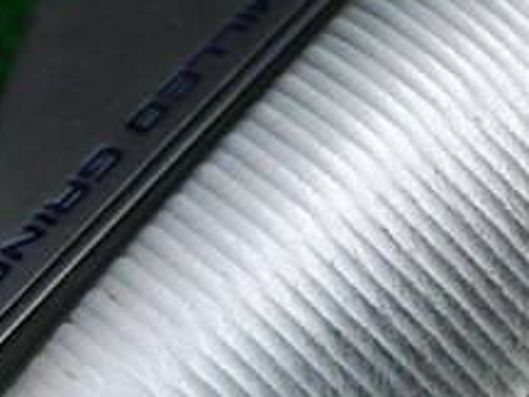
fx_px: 1667
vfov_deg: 13.6
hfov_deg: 17.7
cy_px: 170
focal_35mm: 109
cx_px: 509
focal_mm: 6.42
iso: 200
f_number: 3.6
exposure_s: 1/80
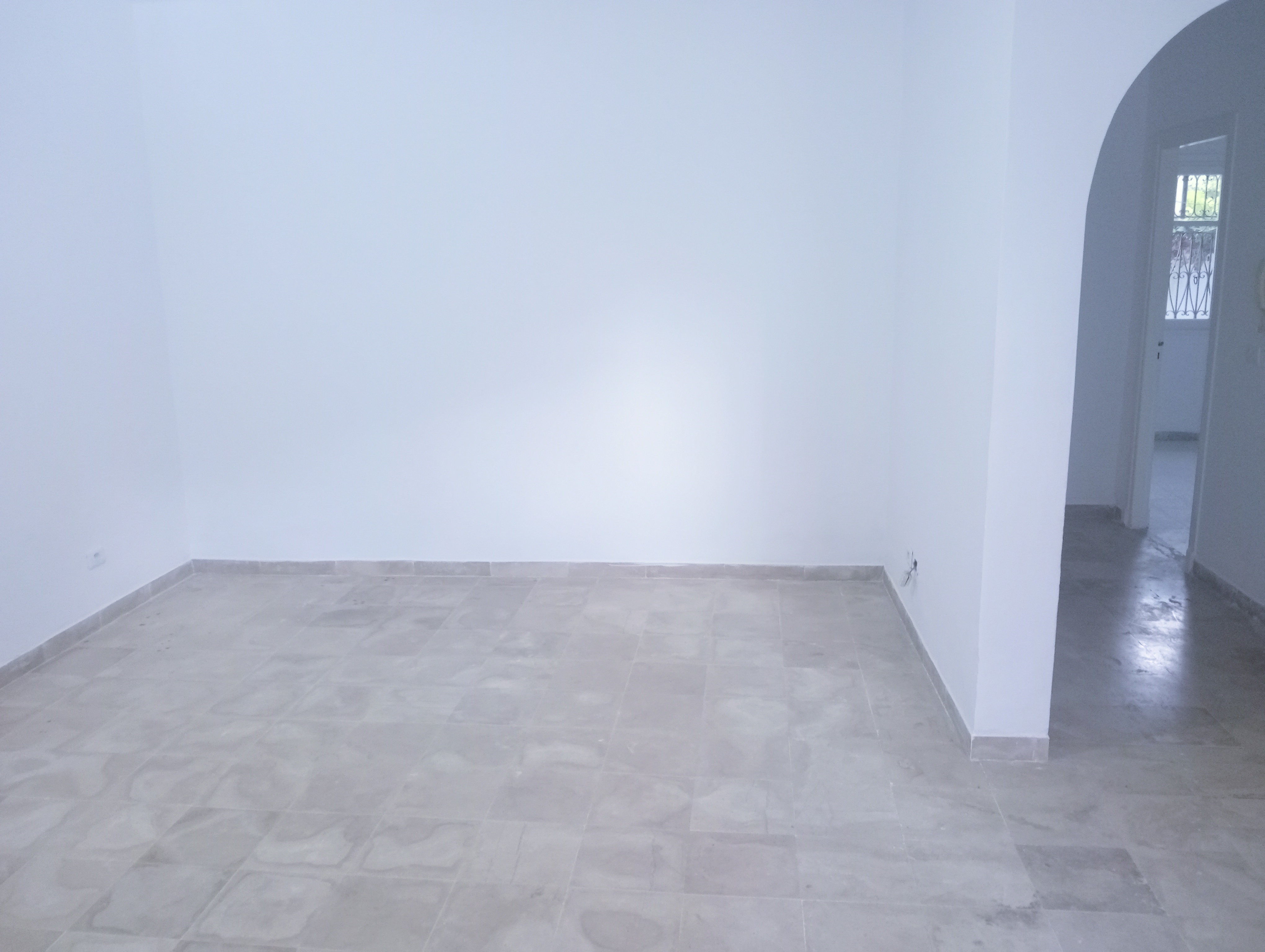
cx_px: 632
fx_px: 1025
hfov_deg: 63.4
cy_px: 476
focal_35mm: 28
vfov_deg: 49.9
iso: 1209
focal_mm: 3.98
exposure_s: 1/25
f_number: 1.8
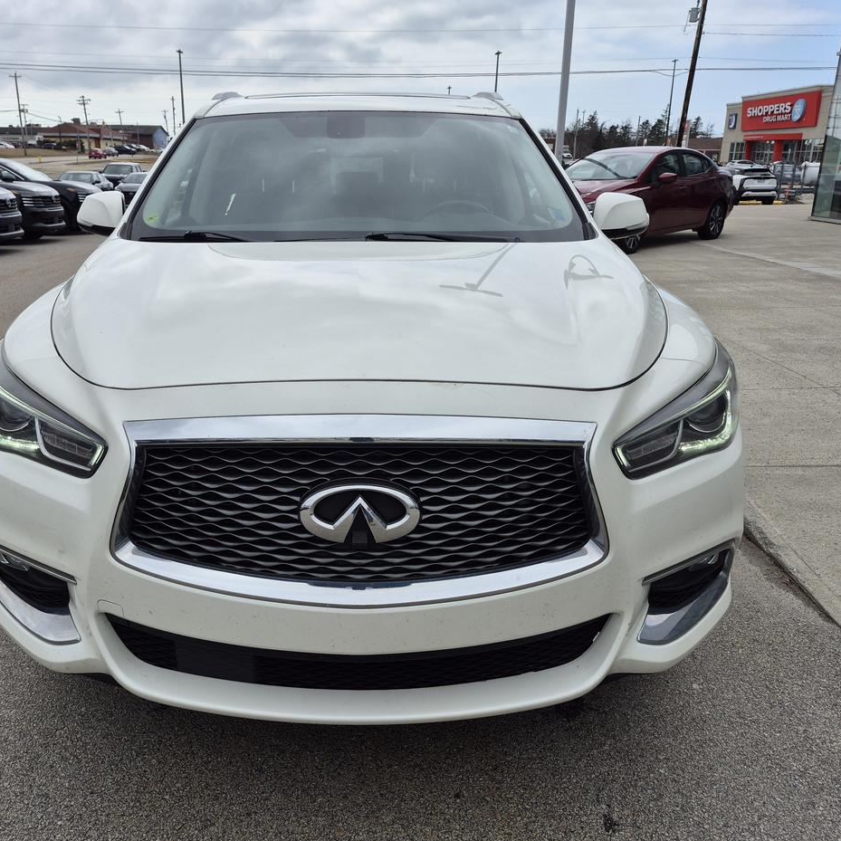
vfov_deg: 57.3
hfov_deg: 57.1
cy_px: 420
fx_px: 770
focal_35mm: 28
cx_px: 366
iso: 25
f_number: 1.8
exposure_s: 1/2080
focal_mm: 5.4
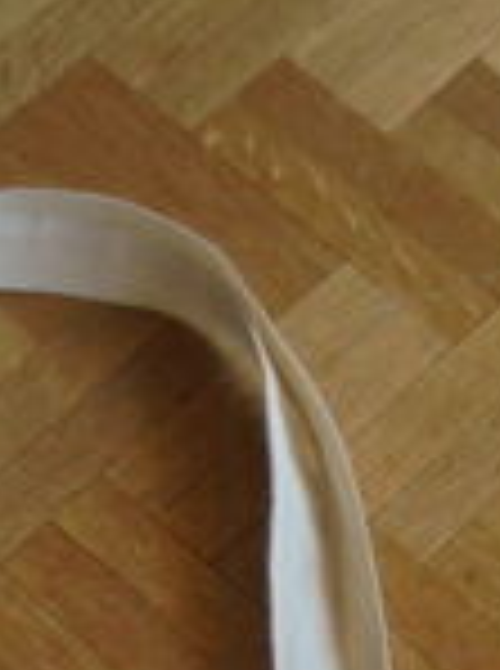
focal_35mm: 112
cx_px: 135
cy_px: 1318
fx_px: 2166
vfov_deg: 14.7
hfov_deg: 13.1
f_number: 3.5
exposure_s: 1/60
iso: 100
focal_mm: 4.6
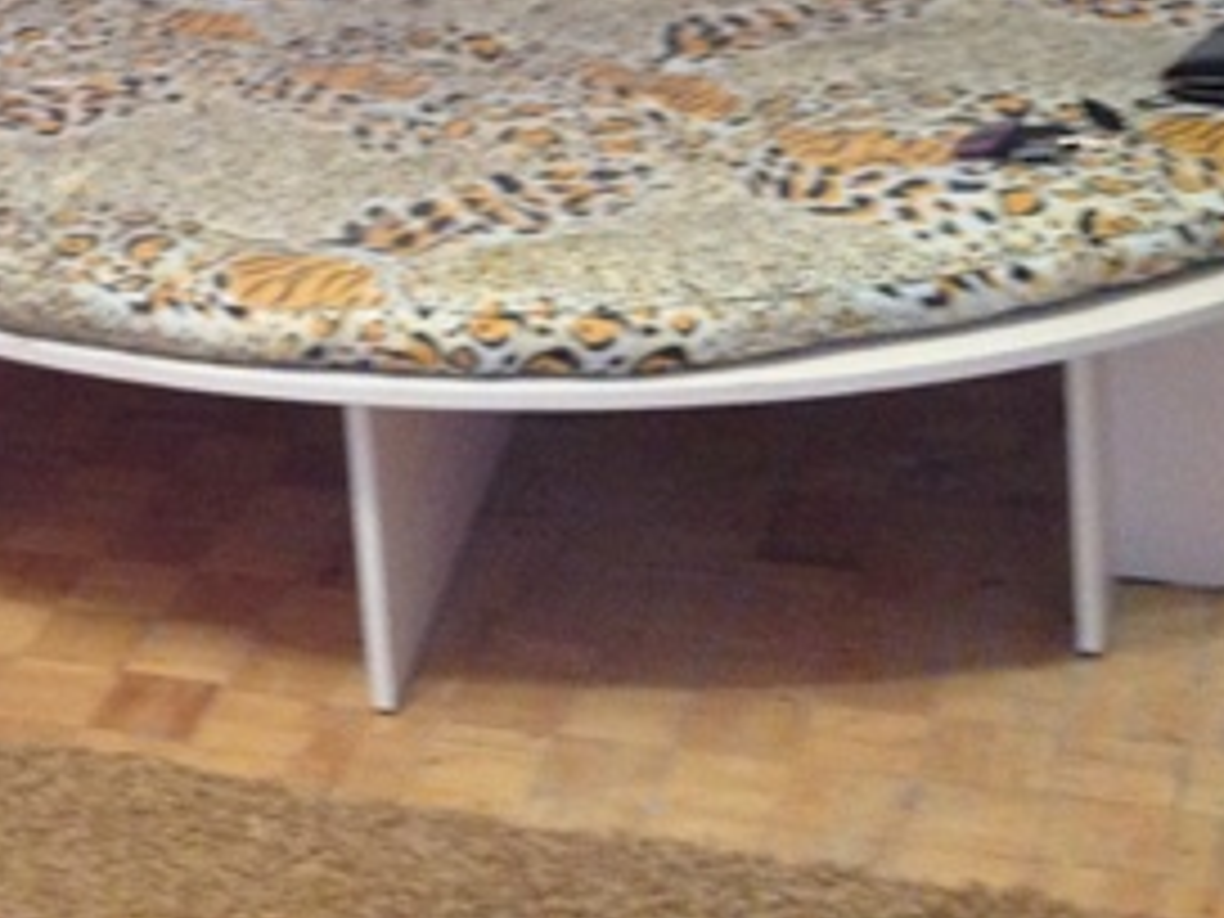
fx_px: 3642
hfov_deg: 18.4
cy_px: -428
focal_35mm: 103
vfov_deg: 13.6
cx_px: -86
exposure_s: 1/20
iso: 250
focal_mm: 4.28
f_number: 2.4
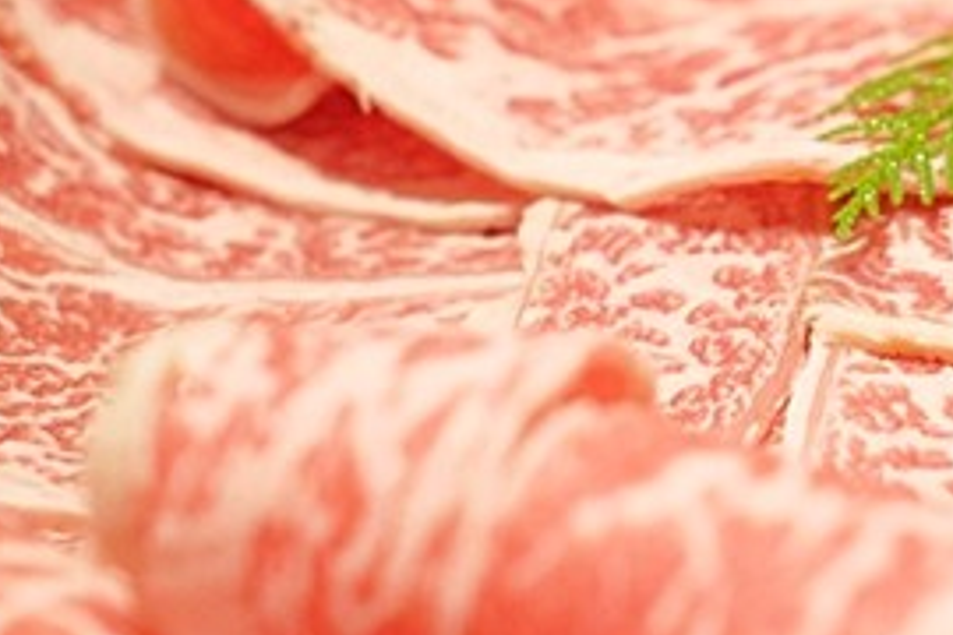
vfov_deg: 12.5
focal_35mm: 110
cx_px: 882
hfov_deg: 18.2
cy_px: 314
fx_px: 2912
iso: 2000
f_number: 2.8
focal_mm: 23
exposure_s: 1/350
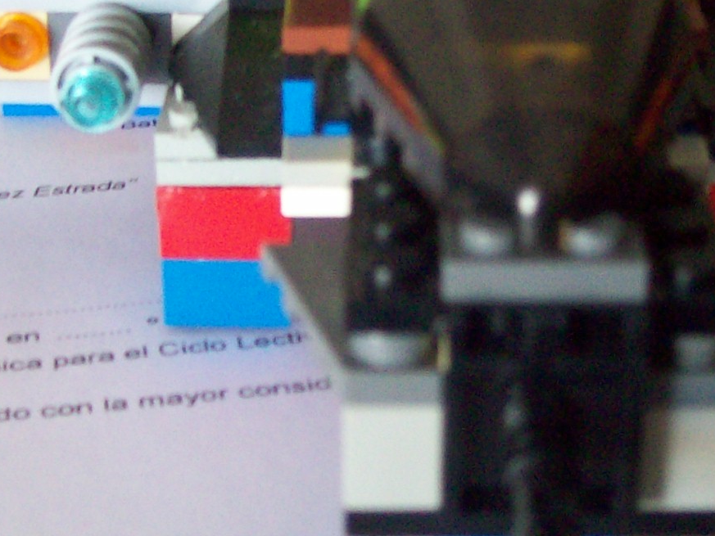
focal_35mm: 95
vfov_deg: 15.6
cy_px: 222
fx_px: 1963
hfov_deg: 20.6
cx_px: 410
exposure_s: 1/8
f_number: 2.7
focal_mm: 6
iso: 160
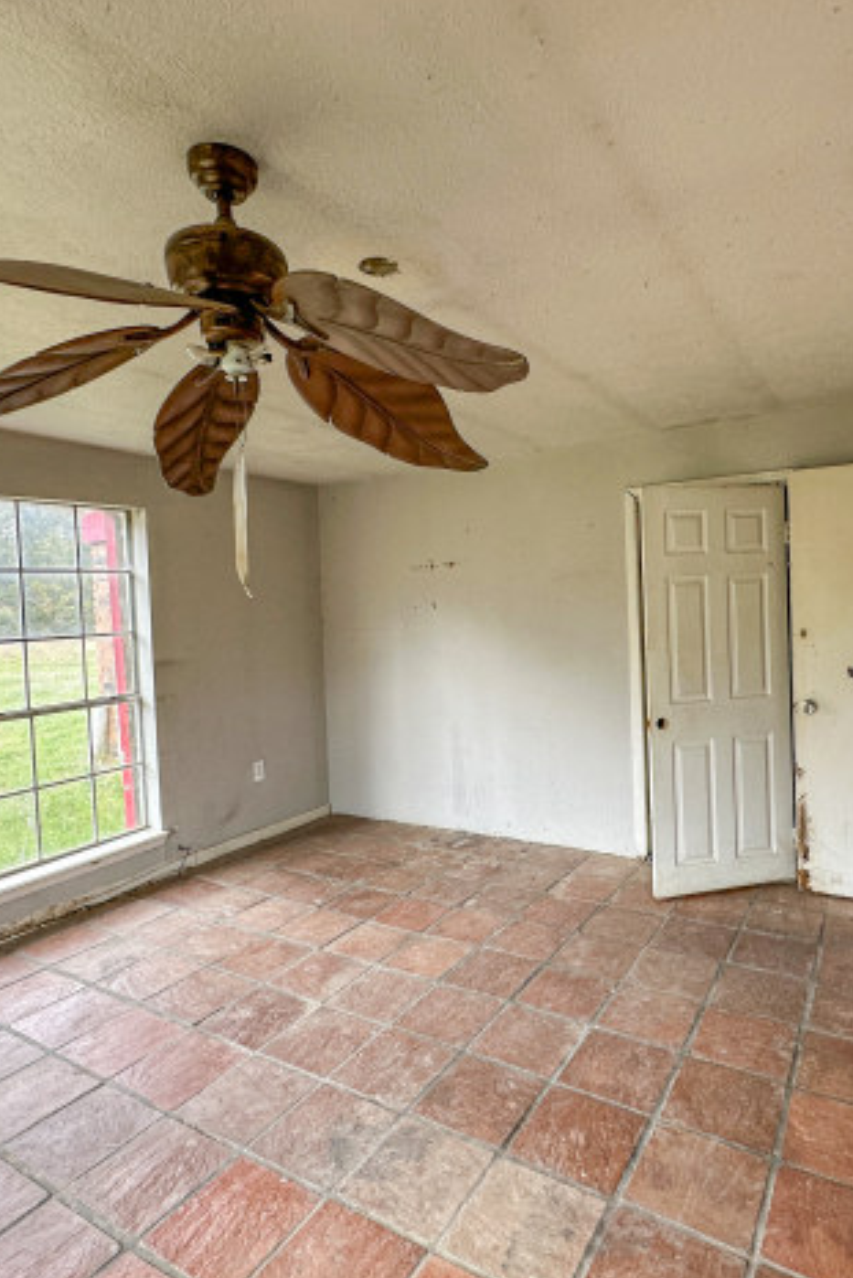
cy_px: 628
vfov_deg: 84.0
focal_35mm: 20
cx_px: 485
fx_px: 710
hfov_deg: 61.7
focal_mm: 2.22
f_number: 2.2
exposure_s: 1/99
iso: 80
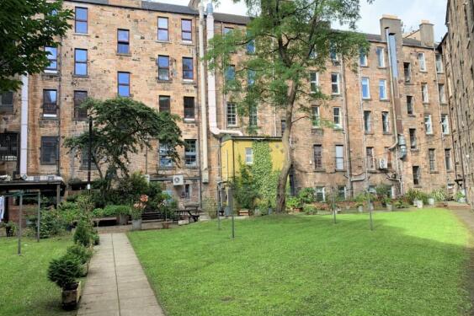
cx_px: 231
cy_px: 156
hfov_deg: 65.5
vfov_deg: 46.4
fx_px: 369
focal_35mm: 28
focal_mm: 4.25
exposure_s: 1/399
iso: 25
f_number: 1.8
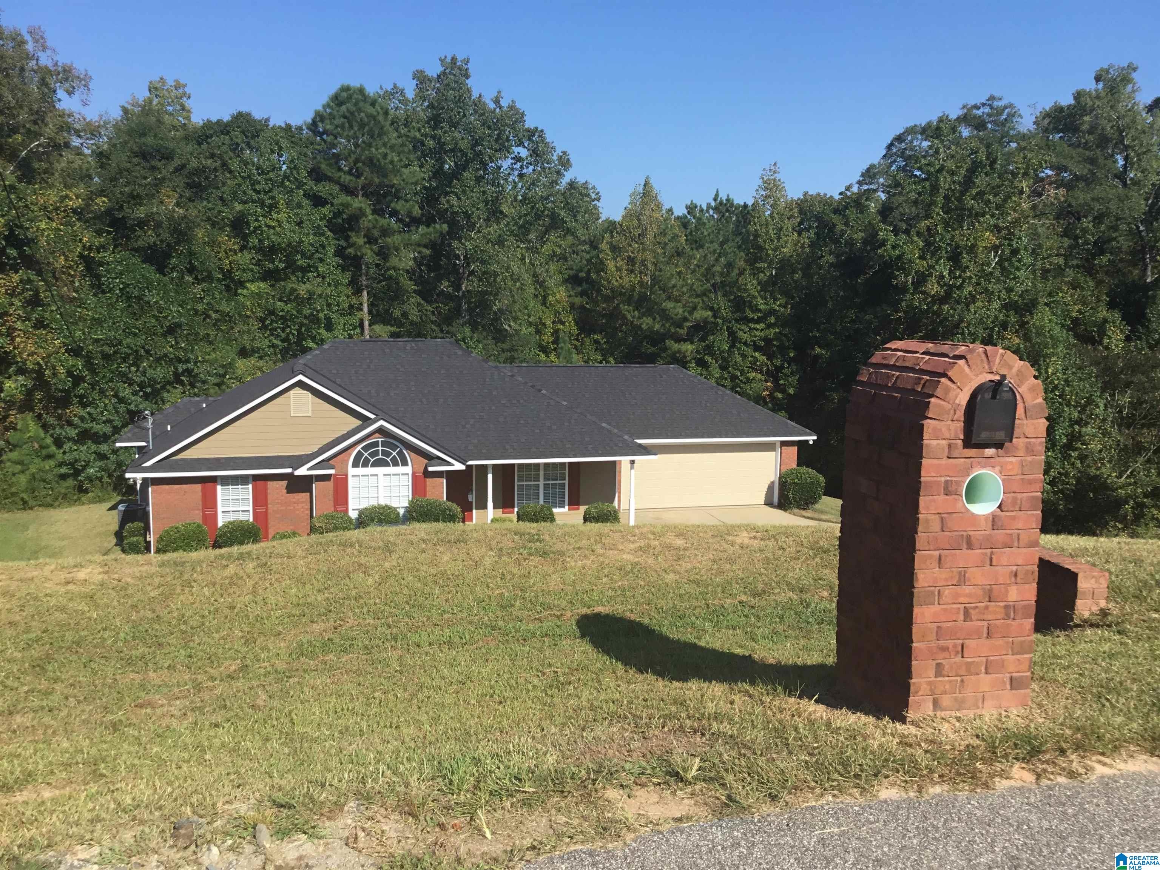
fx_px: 1039
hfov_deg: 58.4
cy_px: 435
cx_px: 580
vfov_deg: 45.4
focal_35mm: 31
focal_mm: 3.3
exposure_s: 1/1045
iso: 25
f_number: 2.4
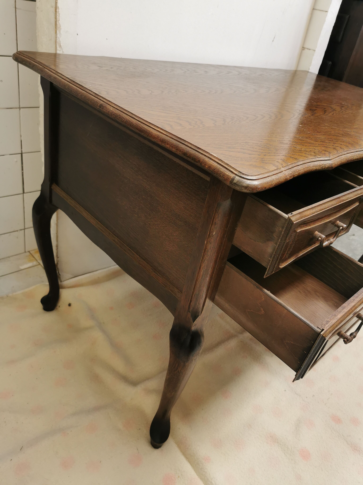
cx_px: 182
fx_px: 378
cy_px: 242
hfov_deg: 51.4
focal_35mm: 27
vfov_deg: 65.3
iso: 100
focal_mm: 5.56
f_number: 1.6
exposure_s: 1/120
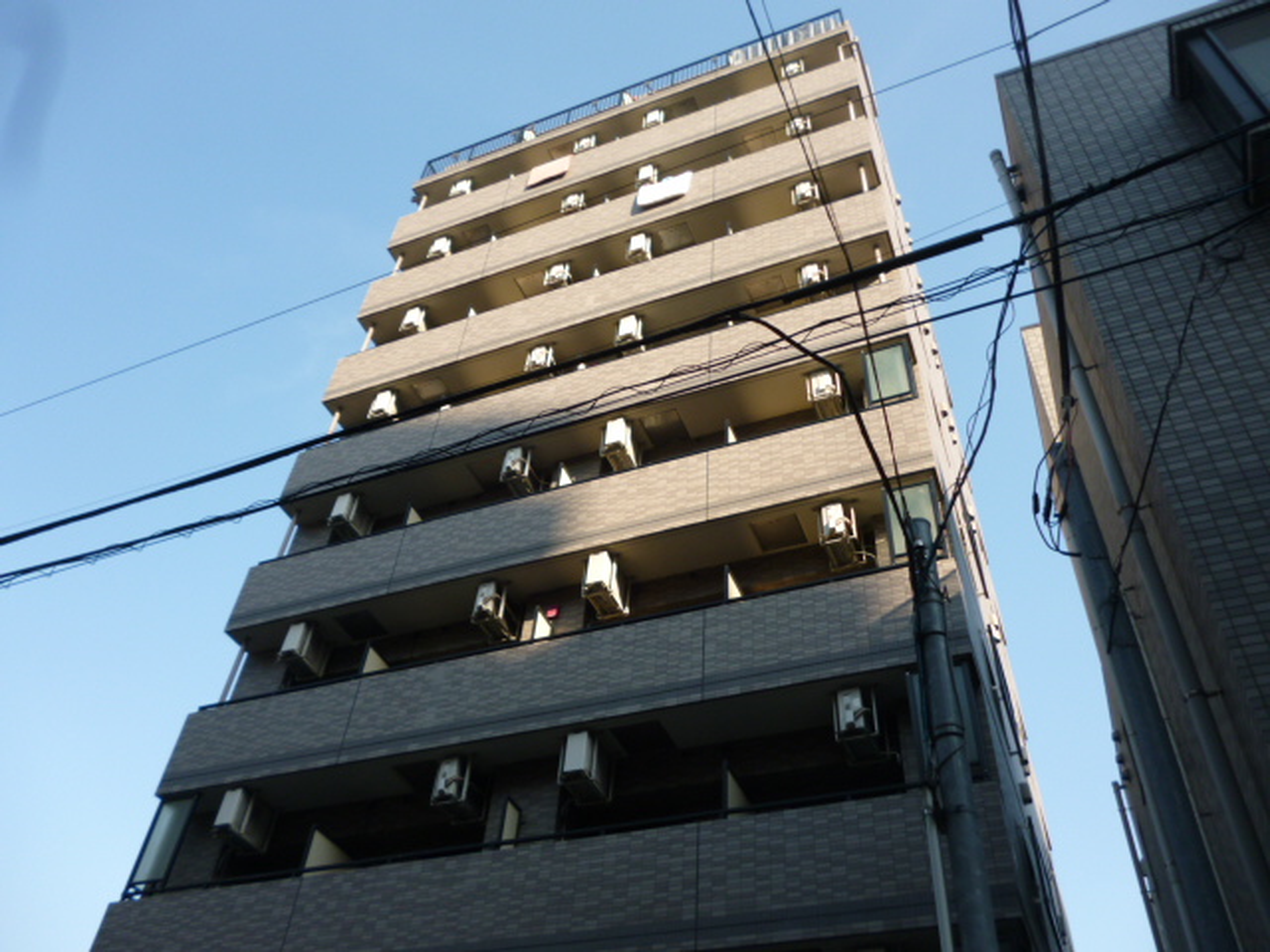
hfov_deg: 63.4
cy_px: 476
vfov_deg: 49.7
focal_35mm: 28
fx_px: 1027
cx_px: 635
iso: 100
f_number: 3.1
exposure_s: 1/320
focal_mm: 5
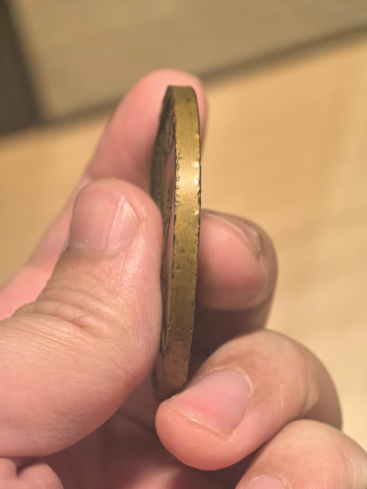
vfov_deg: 20.7
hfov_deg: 15.6
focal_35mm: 95
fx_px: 1343
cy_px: 244
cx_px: 184
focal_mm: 14.6
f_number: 3
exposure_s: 1/100
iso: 1600
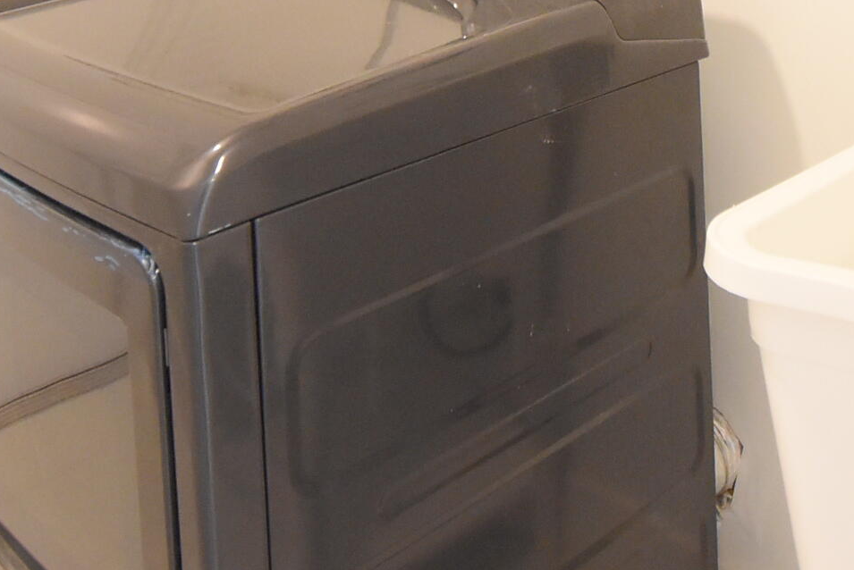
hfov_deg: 41.5
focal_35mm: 47
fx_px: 1116
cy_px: -187
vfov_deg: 24.7
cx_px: 555
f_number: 4.5
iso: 2800
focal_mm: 10
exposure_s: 1/60
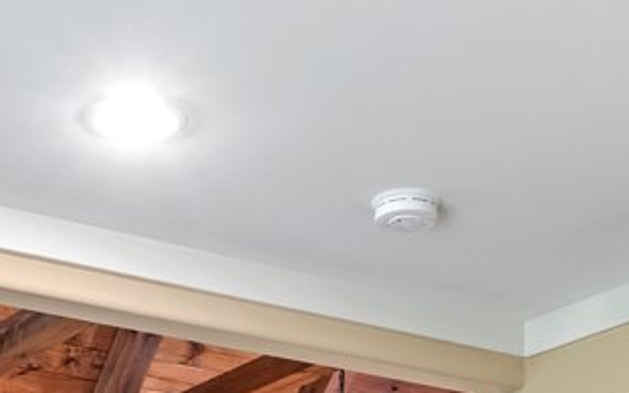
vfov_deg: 10.6
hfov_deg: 19.4
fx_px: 1834
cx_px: 175
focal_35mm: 107
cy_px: 910
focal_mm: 16
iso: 250
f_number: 8
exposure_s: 2.5
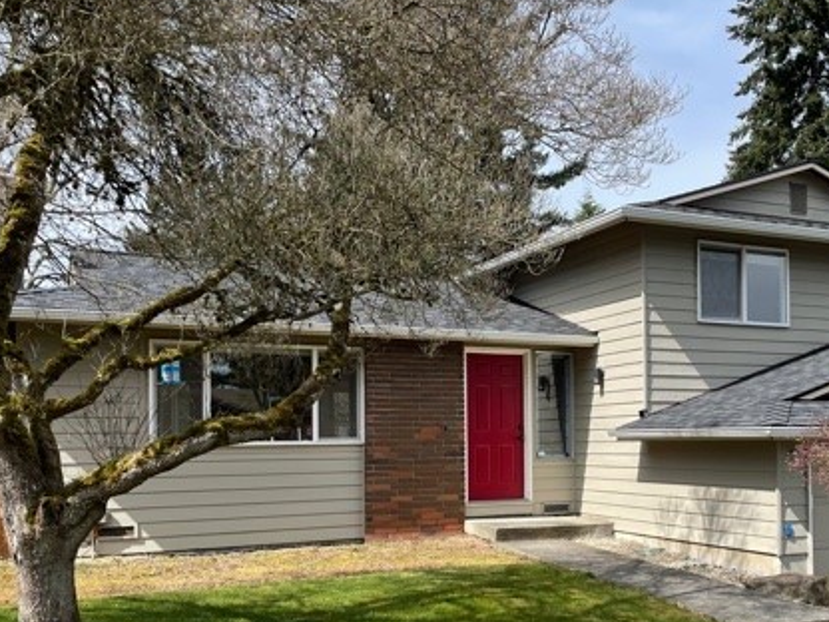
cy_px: 421
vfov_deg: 35.6
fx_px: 958
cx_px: 570
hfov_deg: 45.9
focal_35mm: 40
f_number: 1.6
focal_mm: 4.2
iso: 32
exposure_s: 1/1855
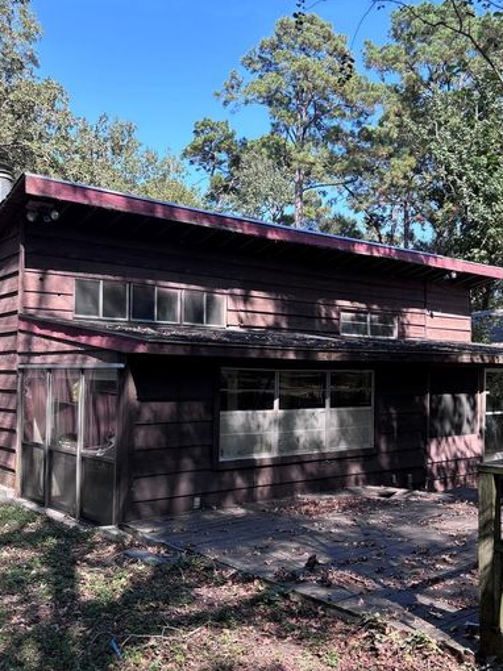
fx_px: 659
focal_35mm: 34
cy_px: 349
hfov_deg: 41.7
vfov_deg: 54.0
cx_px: 267
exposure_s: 1/742
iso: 50
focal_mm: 5.96
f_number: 1.6
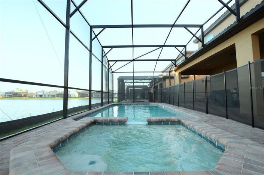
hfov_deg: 100.5
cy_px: 88
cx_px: 132
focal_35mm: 15
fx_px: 110
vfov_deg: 77.0
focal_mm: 10
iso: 100
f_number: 4.5
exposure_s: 1/50
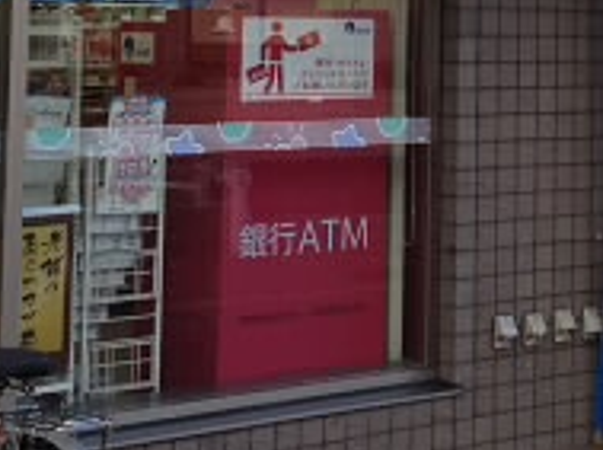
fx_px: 2052
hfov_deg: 16.6
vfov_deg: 12.2
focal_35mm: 118
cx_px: 475
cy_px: -97
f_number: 2.4
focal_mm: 4.28
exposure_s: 1/201
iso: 64
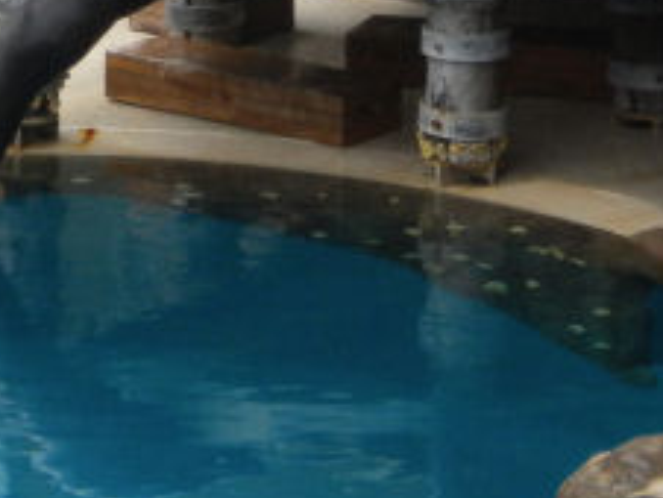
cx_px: 135
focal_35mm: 325
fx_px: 6231
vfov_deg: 4.6
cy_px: -72
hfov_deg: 6.1
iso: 322
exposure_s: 1/392
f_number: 5.9
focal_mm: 18.9
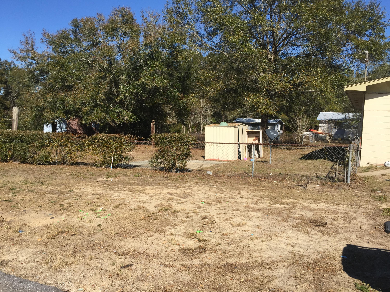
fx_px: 327
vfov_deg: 48.2
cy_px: 146
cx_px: 195
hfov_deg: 61.7
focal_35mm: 29
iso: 32
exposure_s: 1/1980
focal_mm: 4.15
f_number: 2.2
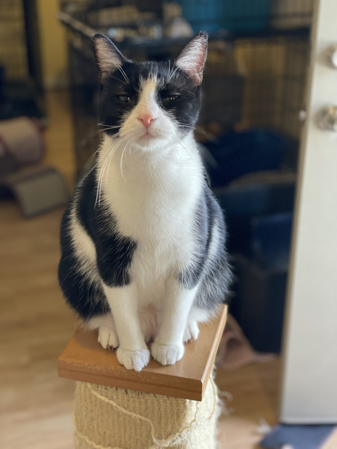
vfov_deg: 36.8
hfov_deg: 28.0
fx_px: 675
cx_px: 168
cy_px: 224
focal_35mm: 52
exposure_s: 1/40
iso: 320
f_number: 2
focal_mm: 6
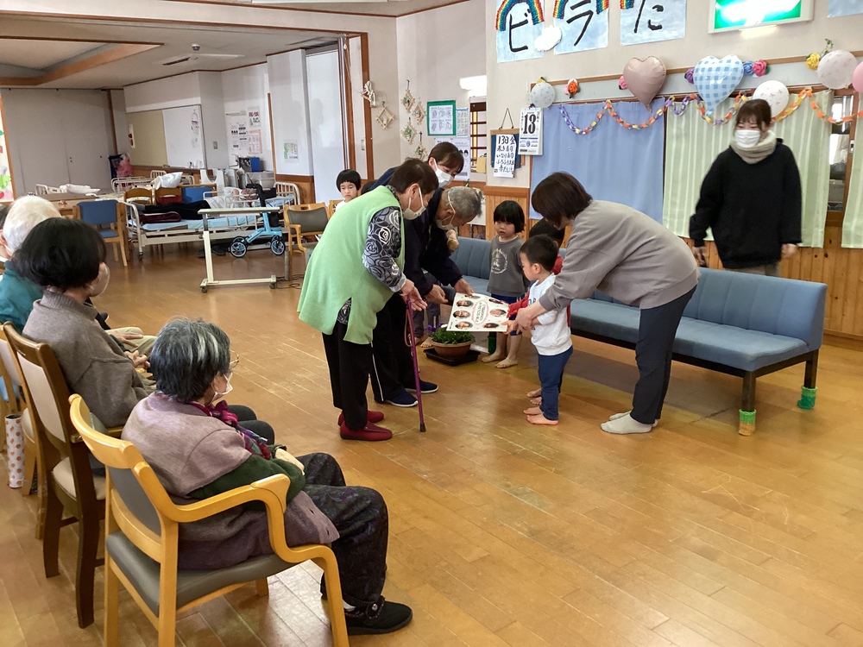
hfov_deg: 58.4
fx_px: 773
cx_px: 432
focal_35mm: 31
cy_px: 324
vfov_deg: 45.4
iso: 200
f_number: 2.4
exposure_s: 1/60
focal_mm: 3.3
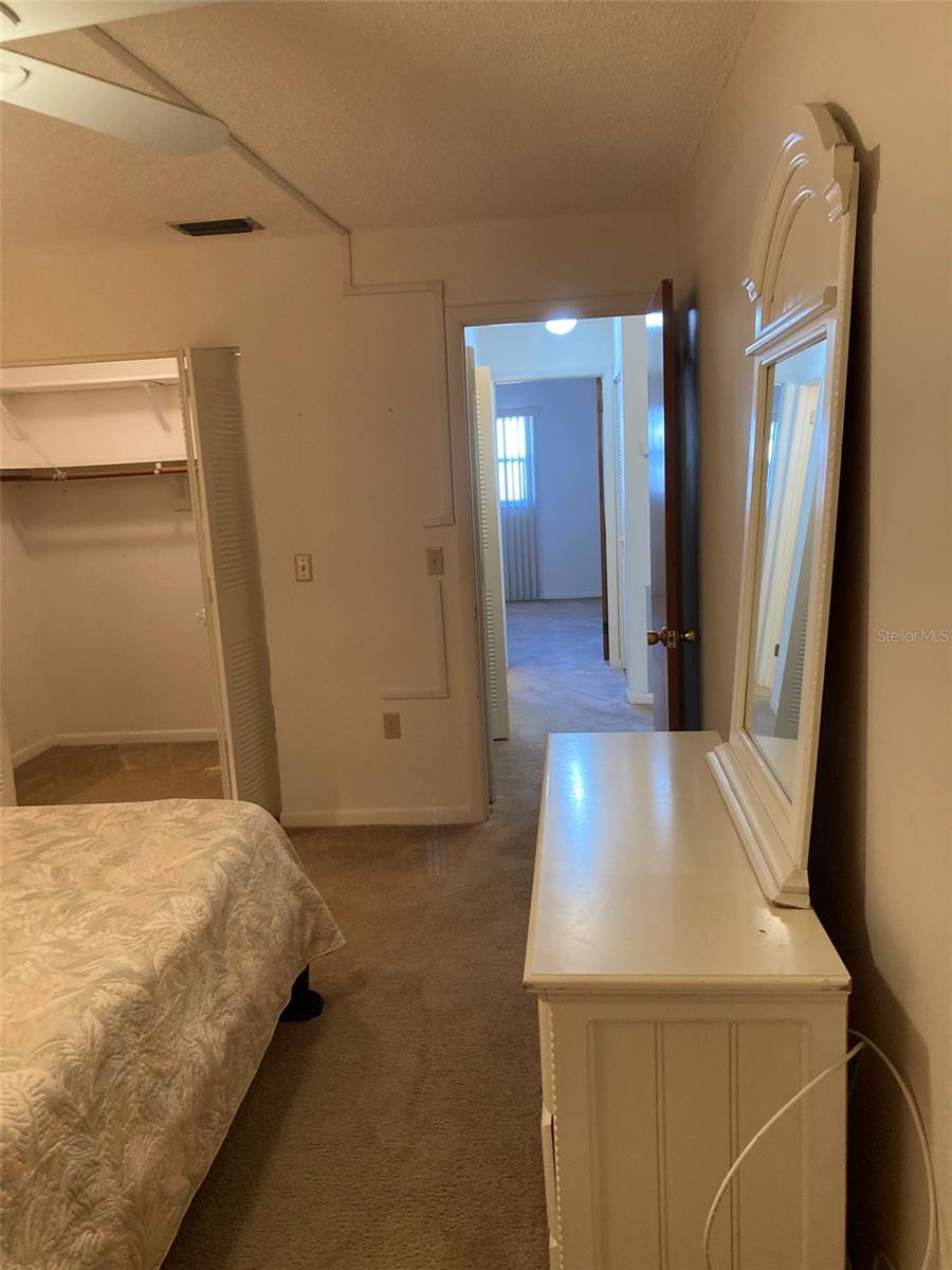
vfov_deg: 63.4
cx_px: 476
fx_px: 1027
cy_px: 635
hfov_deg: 49.7
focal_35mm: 28
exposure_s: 1/60
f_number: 1.8
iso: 250
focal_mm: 3.99
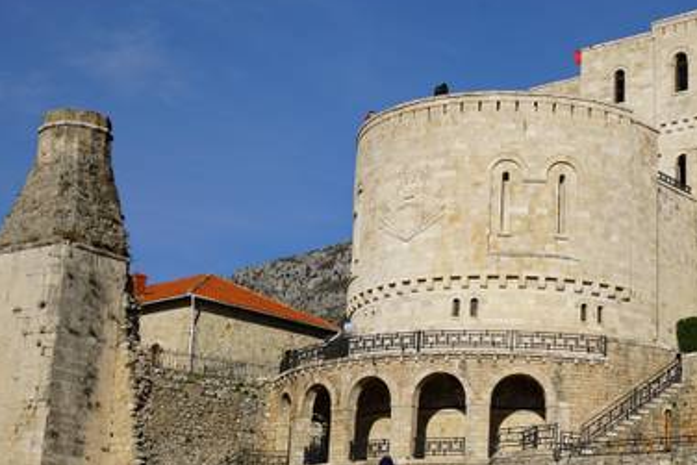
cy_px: 215
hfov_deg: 29.5
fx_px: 1298
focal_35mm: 67
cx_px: 545
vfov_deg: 20.3
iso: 100
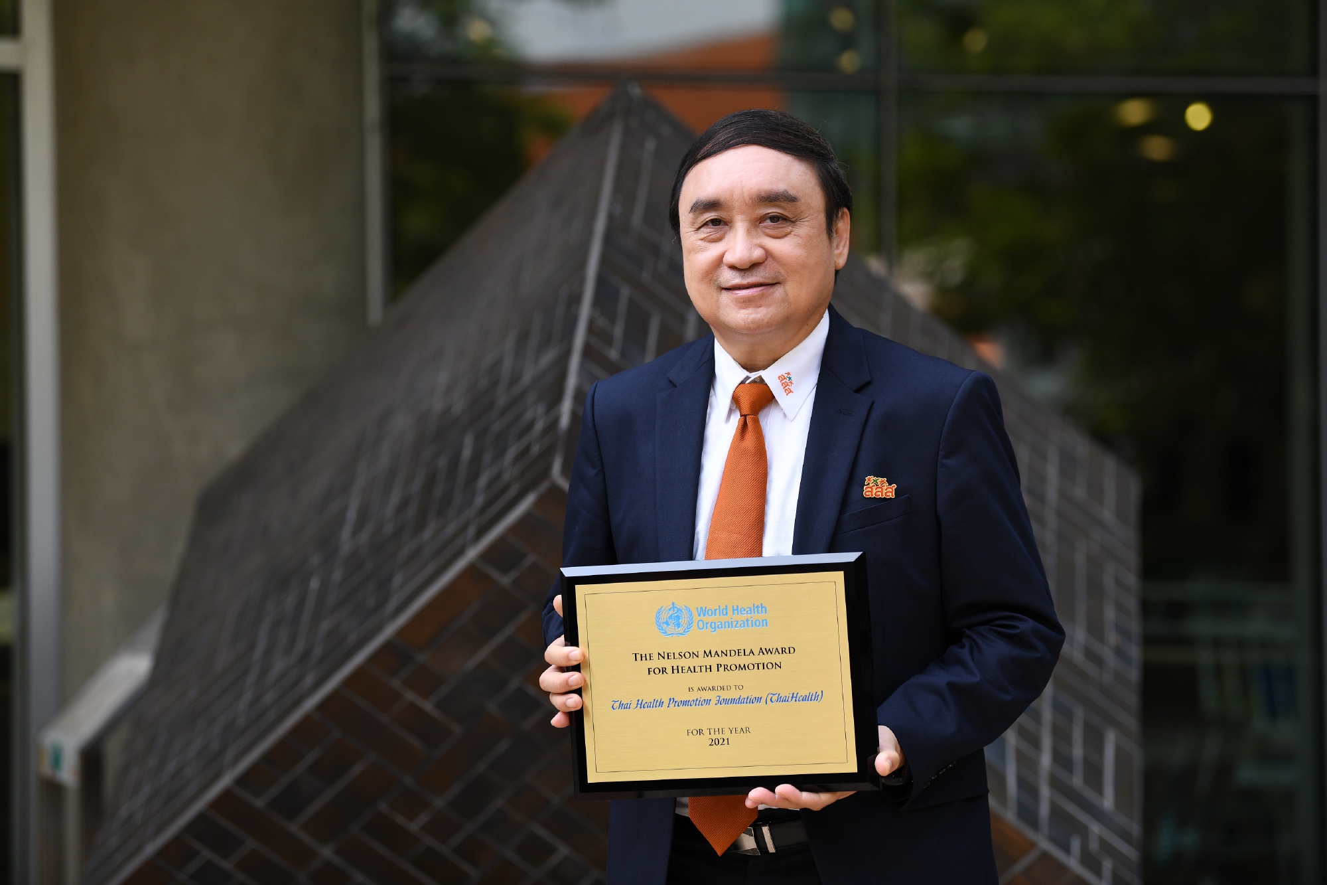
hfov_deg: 16.8
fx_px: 4496
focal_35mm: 122
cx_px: 664
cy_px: 442
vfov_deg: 11.2
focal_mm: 122
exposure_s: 1/640
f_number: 3.5
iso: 250
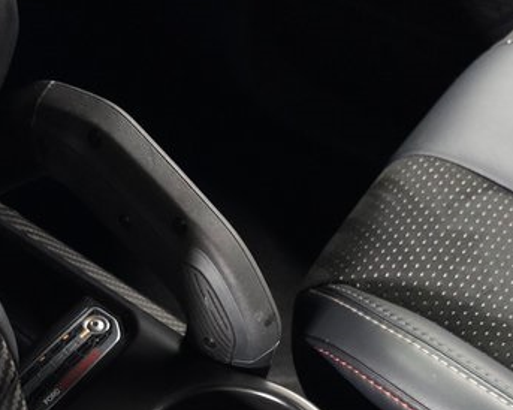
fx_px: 1017
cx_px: 212
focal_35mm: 67
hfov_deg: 28.3
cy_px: 537
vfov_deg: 20.7
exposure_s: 1/24
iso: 500
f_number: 1.7
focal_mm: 6.3
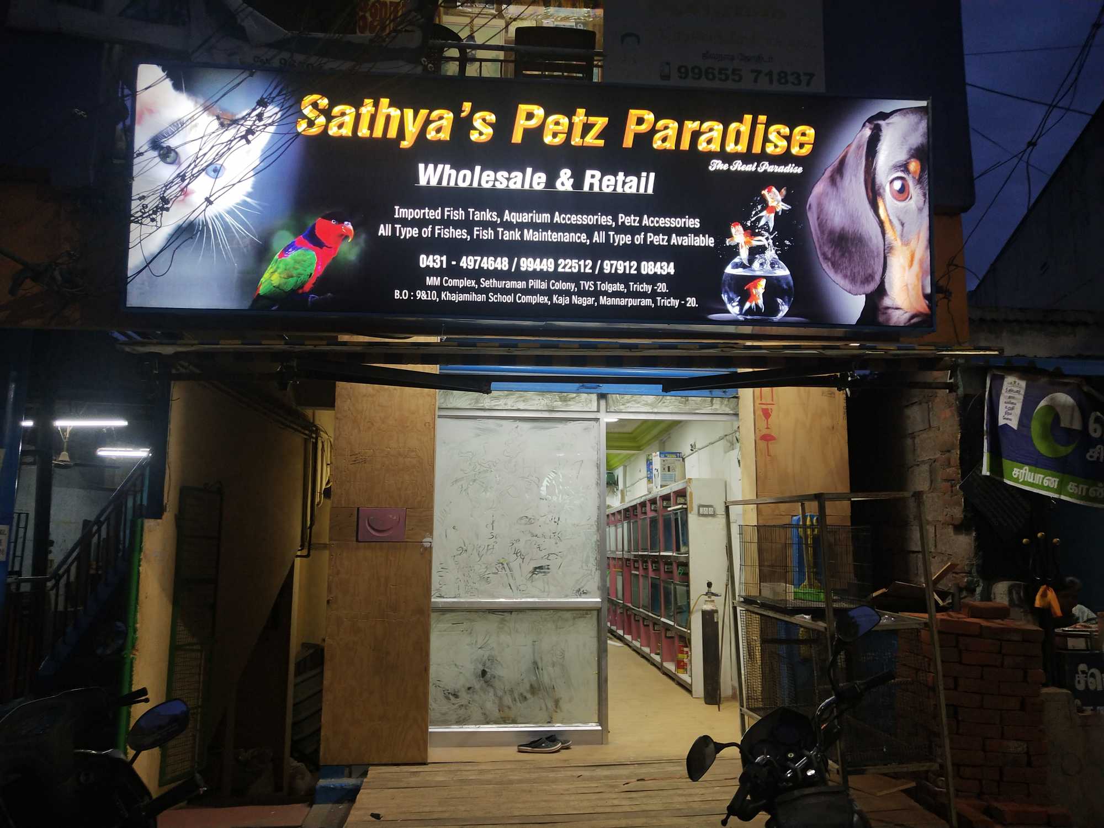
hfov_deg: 60.0
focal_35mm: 30
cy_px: 414
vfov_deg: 46.8
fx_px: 957
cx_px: 552
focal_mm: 3.95
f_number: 1.8
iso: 182
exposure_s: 1/50
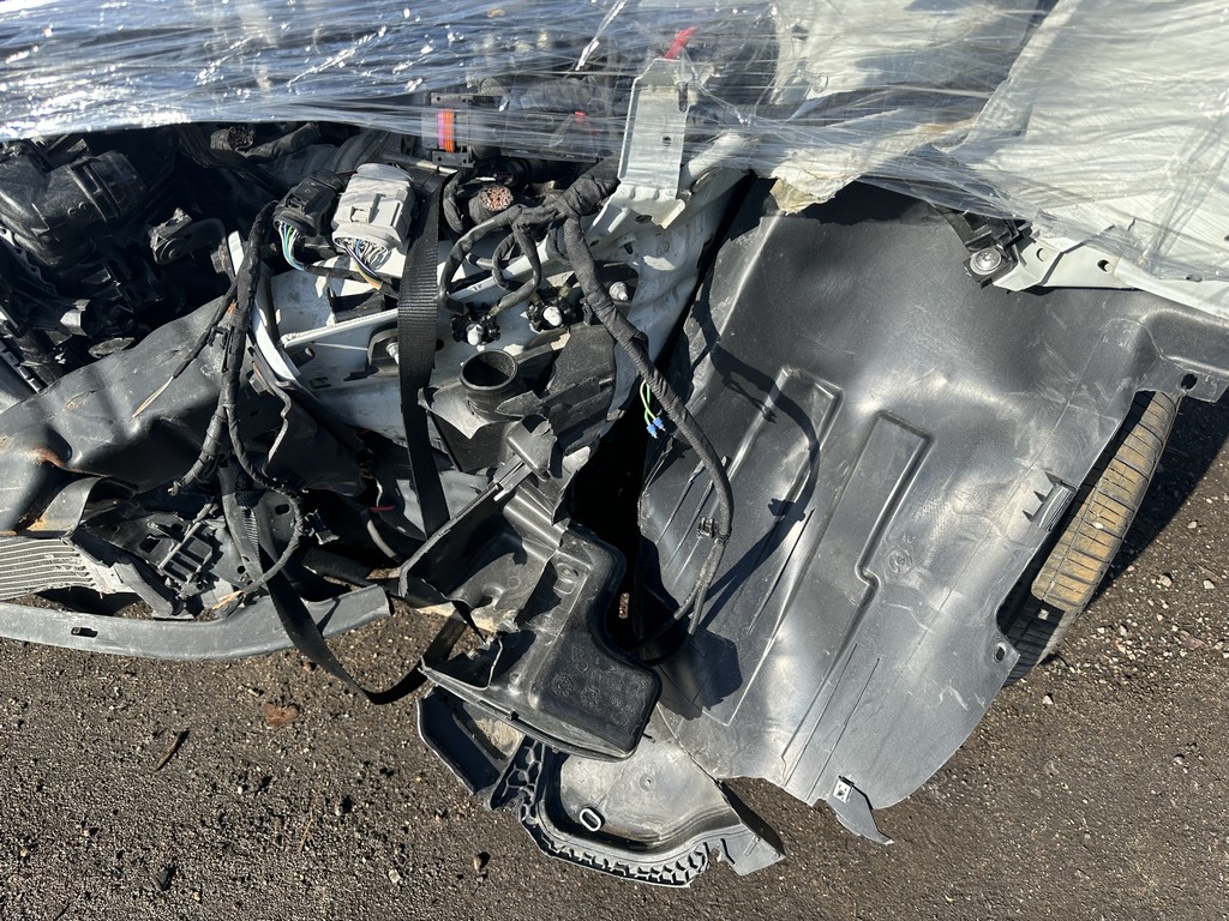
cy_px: 460
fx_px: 852
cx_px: 614
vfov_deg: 56.8
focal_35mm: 24
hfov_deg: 71.6
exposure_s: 1/2028
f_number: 1.78
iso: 80
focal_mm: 6.86
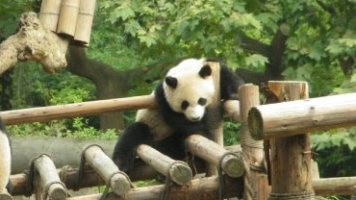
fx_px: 3001
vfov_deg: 3.8
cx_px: 68
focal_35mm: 318
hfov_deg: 6.8
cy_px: 129
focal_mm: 31.5
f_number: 5.6
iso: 500
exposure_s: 1/250
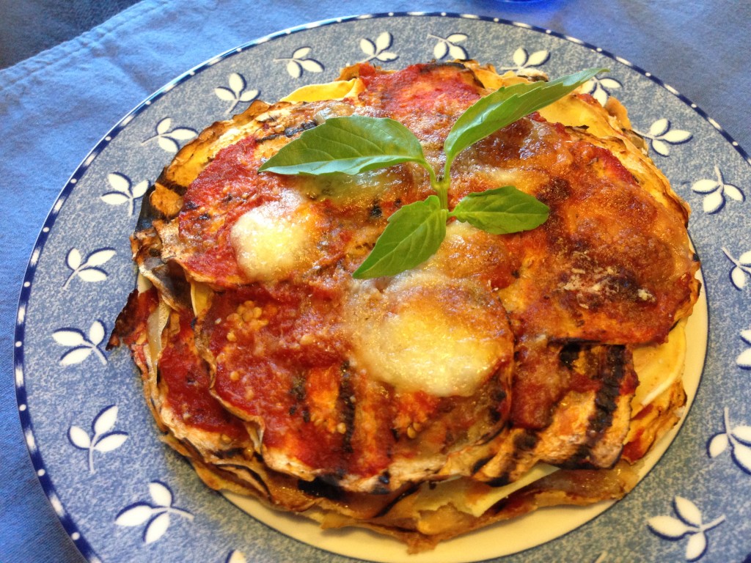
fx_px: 716
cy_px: 282
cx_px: 376
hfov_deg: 55.4
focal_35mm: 33
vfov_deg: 42.9
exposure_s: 1/20
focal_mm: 4.12
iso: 250
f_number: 2.4
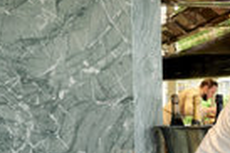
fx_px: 785
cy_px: 111
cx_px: 339
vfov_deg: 11.1
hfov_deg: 15.5
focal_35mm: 123
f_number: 7.1
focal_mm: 35
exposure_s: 1/25
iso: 200
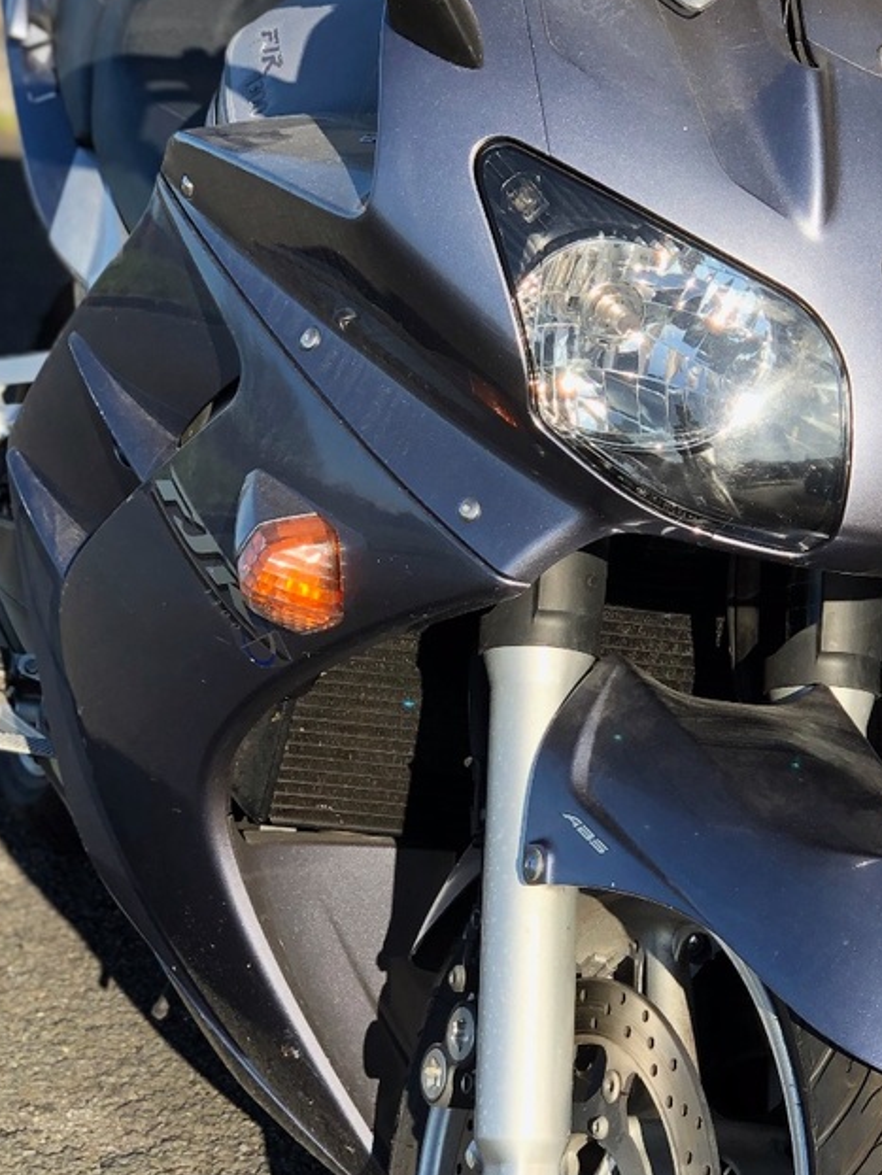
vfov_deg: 18.4
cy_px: 584
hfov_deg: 13.8
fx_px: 3633
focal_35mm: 107
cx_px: 695
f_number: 2.4
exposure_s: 1/440
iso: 16
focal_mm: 6
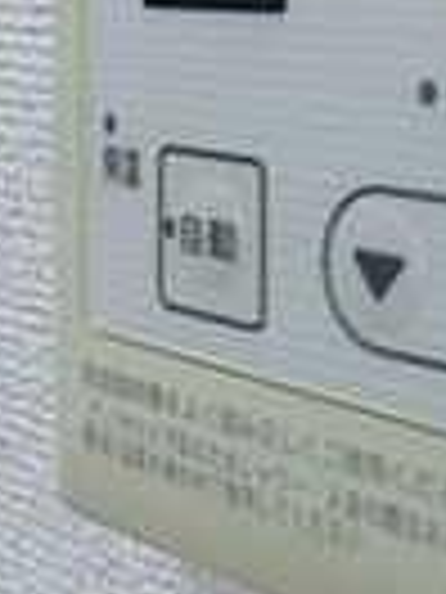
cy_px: 94
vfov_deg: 22.1
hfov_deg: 16.6
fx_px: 1495
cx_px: 451
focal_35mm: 87
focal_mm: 4.3
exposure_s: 1/60
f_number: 3.2
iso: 160
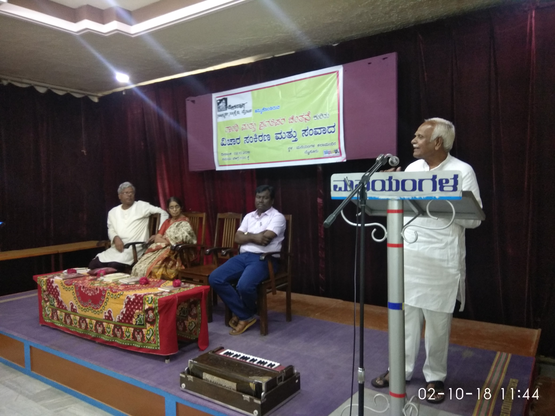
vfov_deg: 63.4
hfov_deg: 79.0
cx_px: 278
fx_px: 337
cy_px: 208
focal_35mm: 21
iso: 640
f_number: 2
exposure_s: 1/17
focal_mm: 3.57
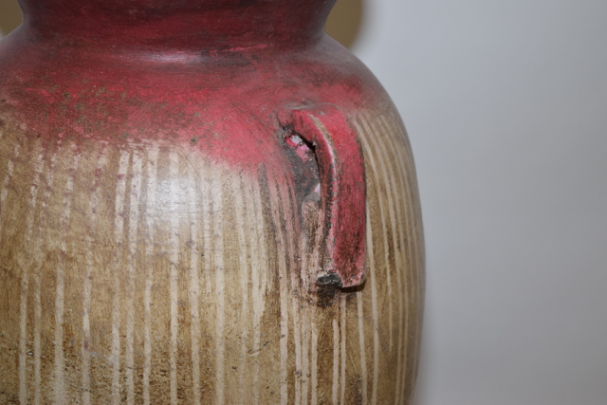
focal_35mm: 82
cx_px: 304
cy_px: 202
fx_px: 1391
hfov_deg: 24.6
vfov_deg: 16.6
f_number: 5.6
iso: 800
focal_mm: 55
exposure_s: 1/125
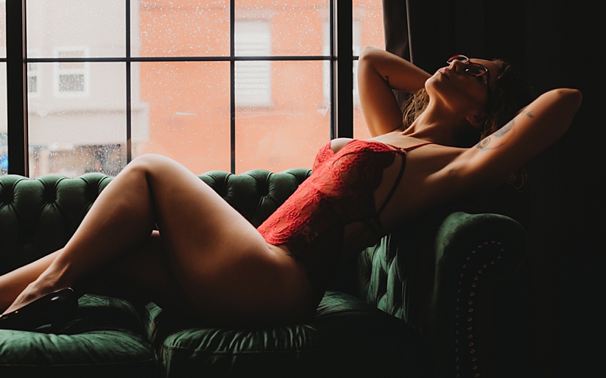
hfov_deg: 38.2
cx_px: 180
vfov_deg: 24.8
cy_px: 144
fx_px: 859
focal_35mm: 52
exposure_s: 1/160
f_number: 2.2
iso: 800
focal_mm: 35
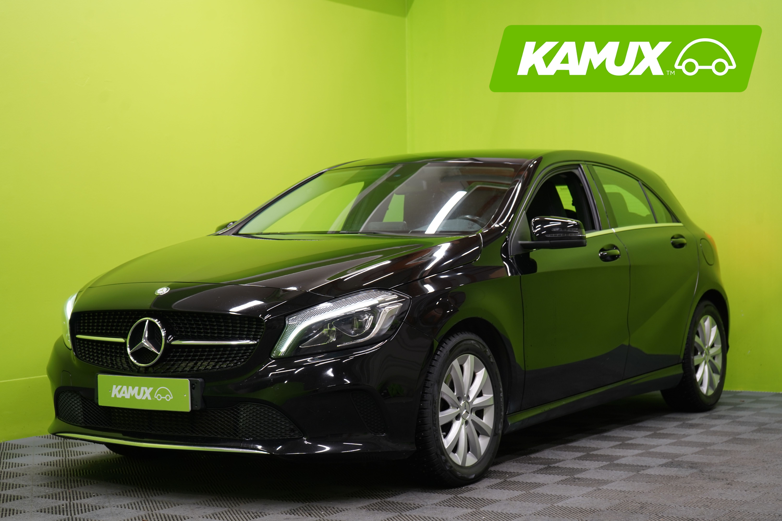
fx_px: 1412
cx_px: 391
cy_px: 260
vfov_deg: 20.9
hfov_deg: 31.0
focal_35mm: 65
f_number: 5.6
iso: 400
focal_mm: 65
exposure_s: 1/25
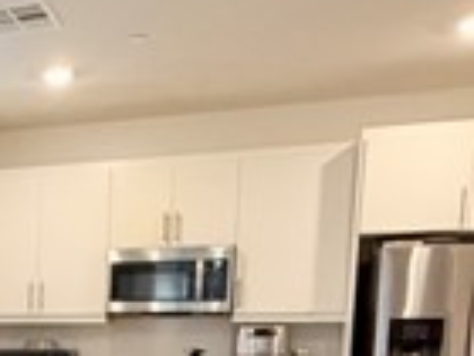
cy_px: 437
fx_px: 876
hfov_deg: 25.9
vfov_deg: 21.2
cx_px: -142
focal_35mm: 64
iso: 160
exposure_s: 1/60
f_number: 2.2
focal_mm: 2.22
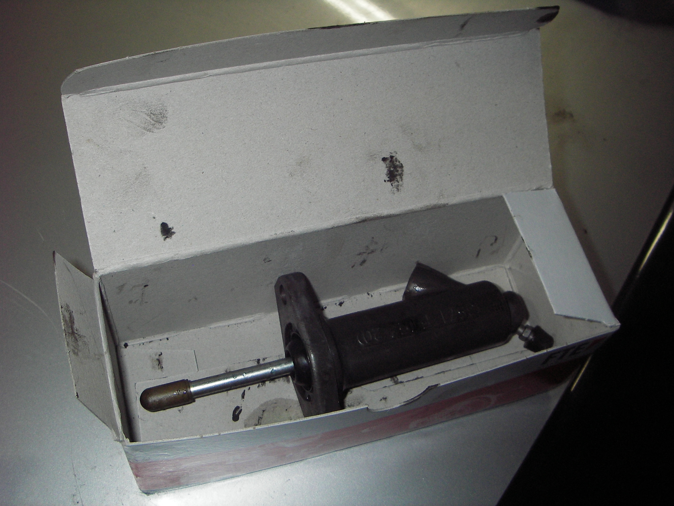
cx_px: 337
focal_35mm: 38
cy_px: 253
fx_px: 740
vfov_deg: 37.7
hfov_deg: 49.0
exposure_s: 1/30
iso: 100
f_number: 3.3
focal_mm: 6.3
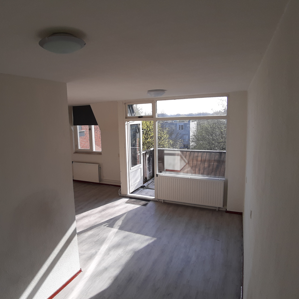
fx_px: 215
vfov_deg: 69.6
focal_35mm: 22
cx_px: 129
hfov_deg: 69.3
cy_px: 149
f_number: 2.4
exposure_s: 1/379
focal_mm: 1.87
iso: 40
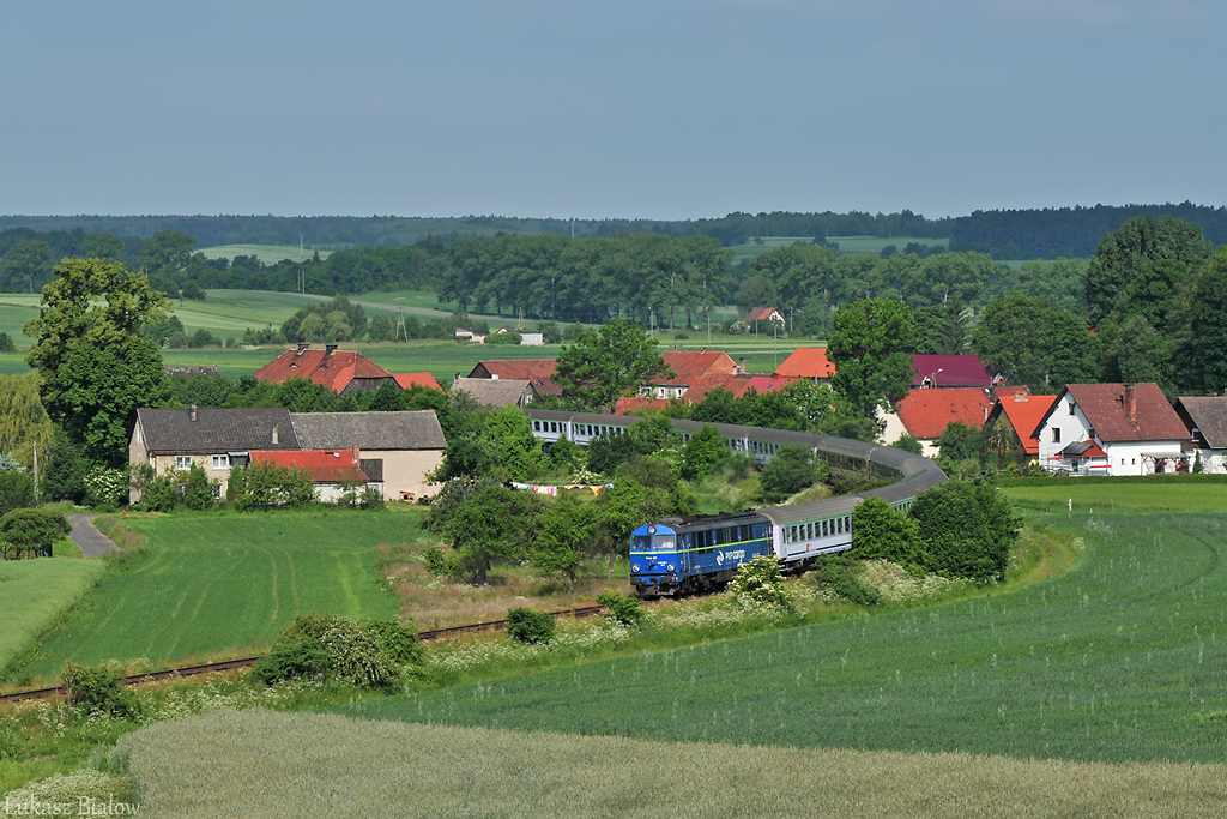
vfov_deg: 12.2
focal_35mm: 112
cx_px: 614
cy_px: 410
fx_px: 3835
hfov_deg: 18.2
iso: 200
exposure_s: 1/800
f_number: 8
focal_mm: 75
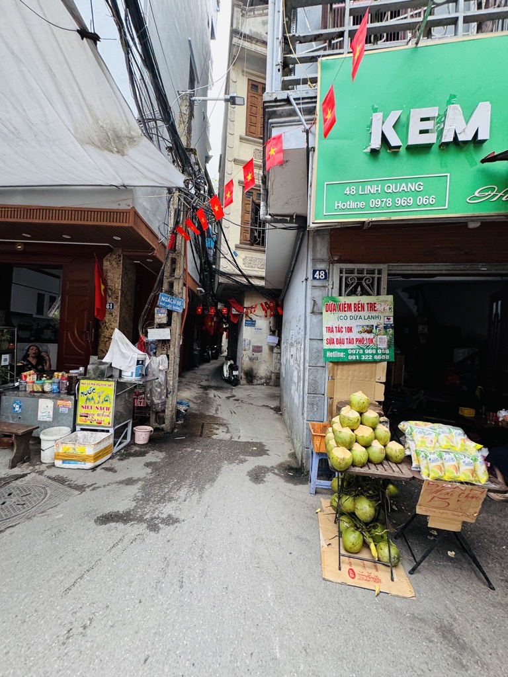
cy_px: 338
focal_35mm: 14
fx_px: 274
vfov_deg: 102.1
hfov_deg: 85.7
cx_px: 254
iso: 80
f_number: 2.2
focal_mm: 2.22
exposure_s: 1/99
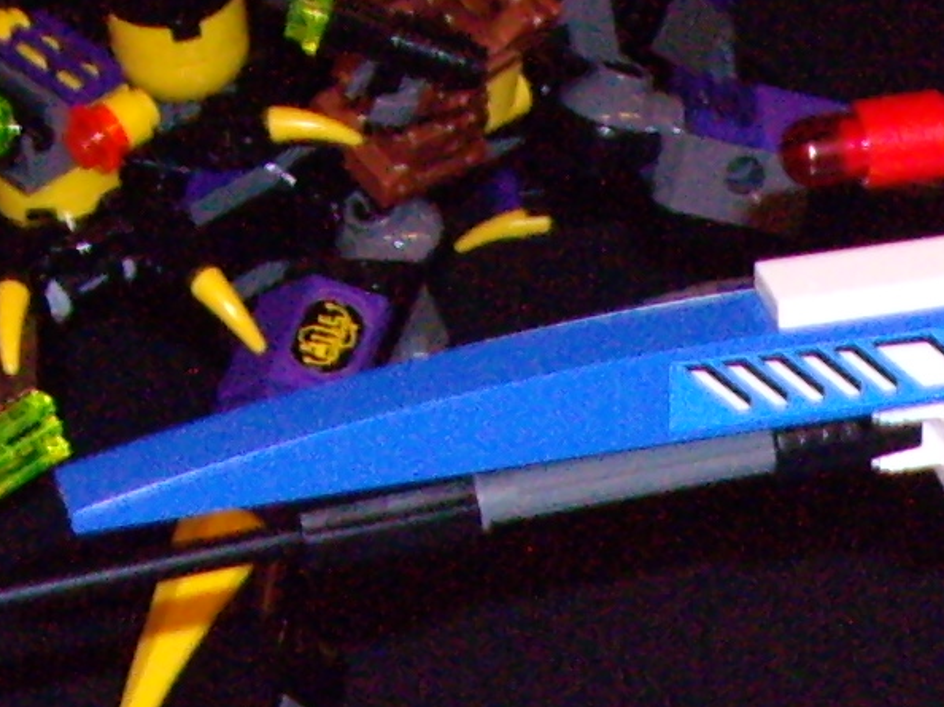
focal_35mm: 223
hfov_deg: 8.7
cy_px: 1594
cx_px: 1333
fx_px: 6079
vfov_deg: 6.4
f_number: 3
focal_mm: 7.6
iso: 400
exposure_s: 1/50
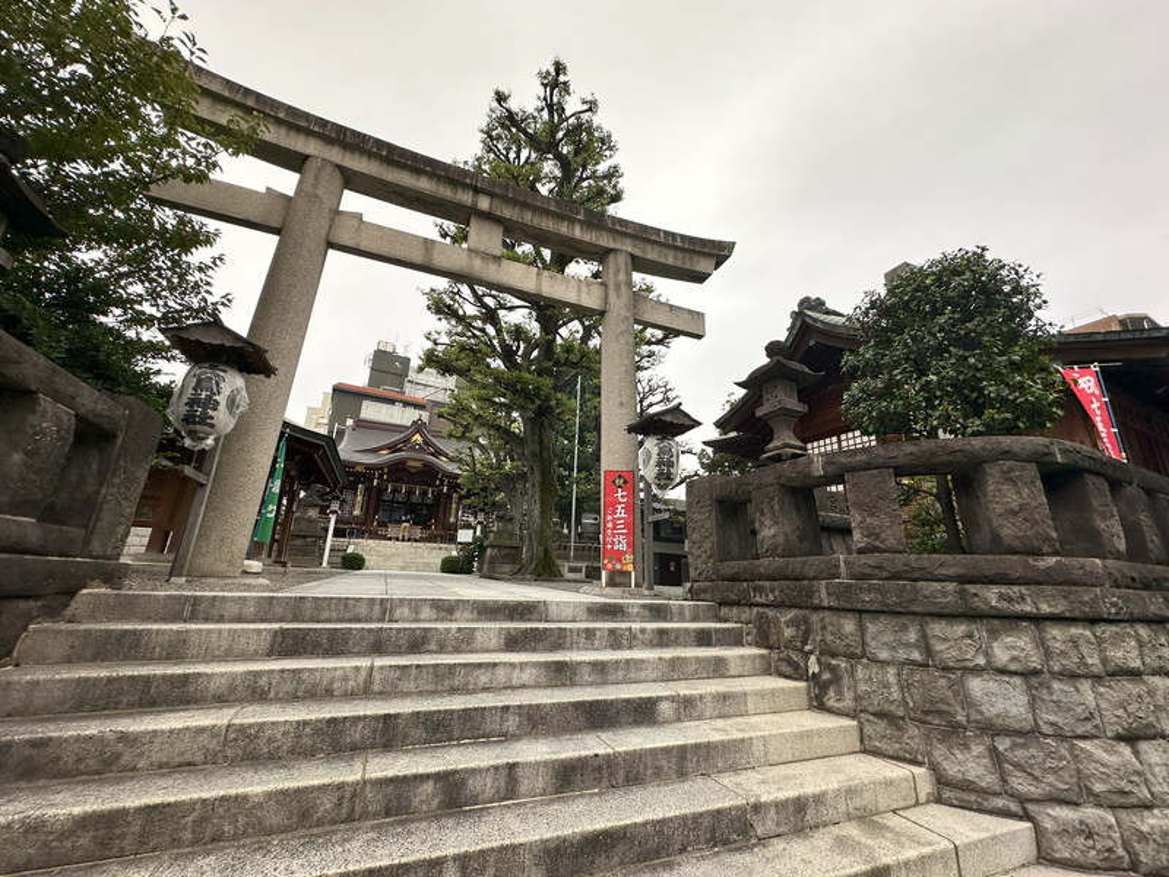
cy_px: 438
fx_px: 473
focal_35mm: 14
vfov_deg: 85.7
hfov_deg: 102.1
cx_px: 584
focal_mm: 2.22
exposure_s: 1/344
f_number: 2.2
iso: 40
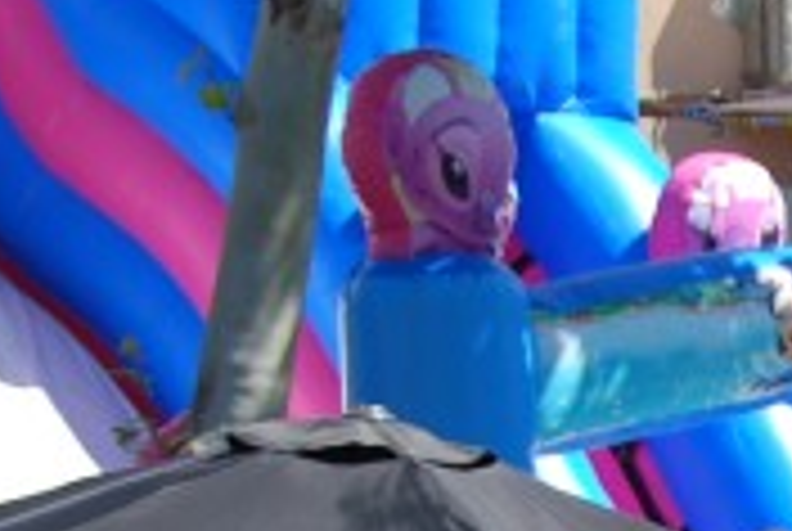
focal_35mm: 289
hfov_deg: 6.9
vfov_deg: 4.7
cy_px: 1251
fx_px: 6369
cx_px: 1631
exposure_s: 1/200
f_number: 7.1
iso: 100
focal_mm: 38
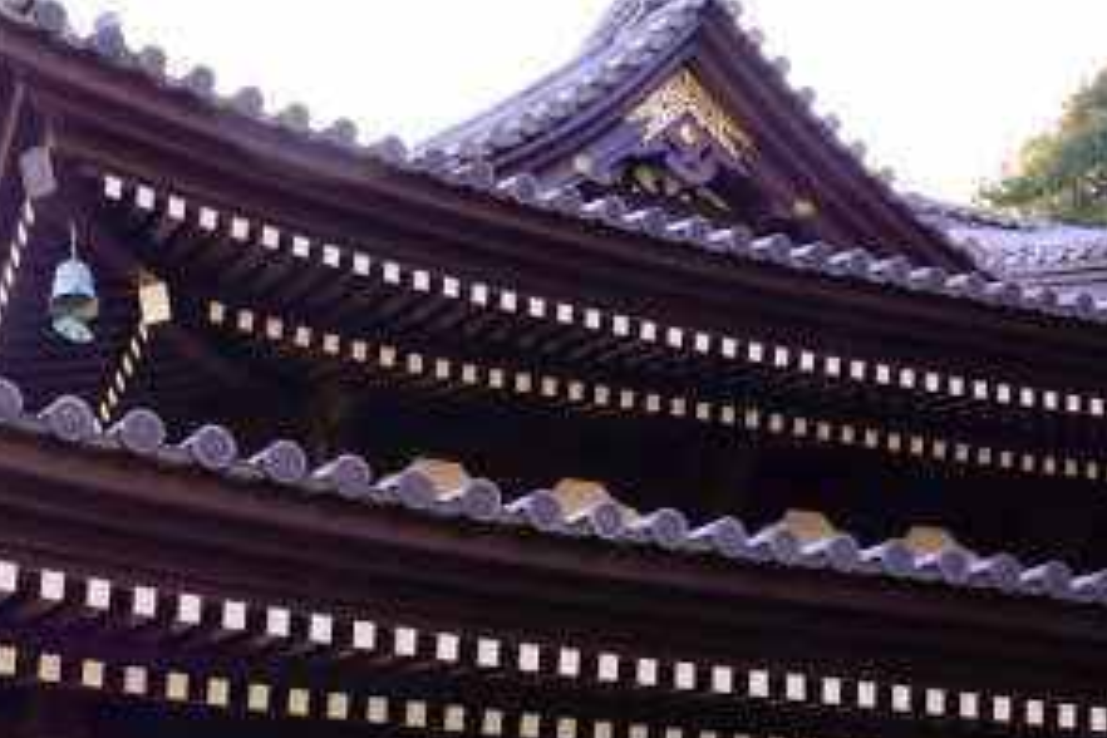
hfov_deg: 29.1
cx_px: 252
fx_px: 2091
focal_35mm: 68
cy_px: 682
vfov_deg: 19.6
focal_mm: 29
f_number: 5.6
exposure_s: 1/50
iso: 100
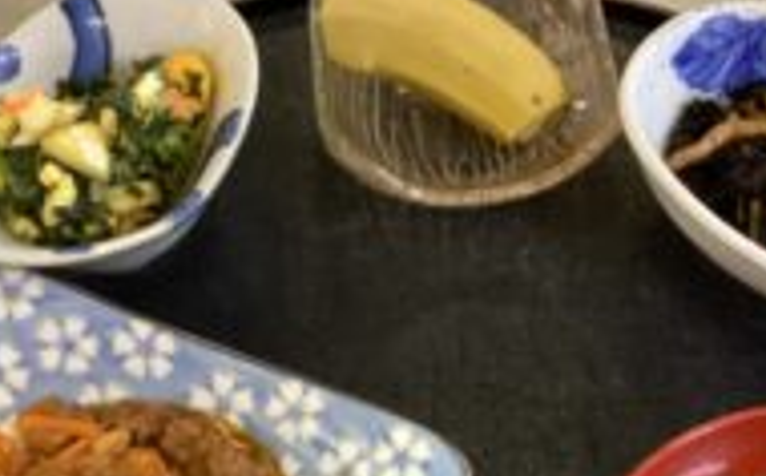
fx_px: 1355
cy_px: 498
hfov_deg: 31.6
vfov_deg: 19.2
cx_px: 413
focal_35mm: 65
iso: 400
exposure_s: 1/33
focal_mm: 3.3
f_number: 2.4
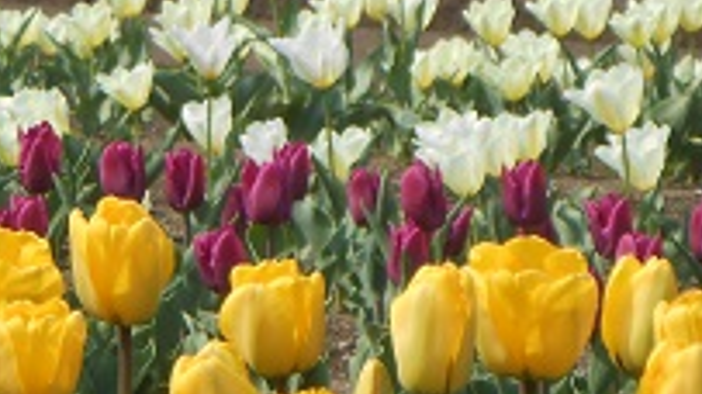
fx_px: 5936
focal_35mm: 319
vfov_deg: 3.8
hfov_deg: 6.8
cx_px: 214
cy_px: 9
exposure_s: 1/400
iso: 80
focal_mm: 21.2
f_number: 5.5
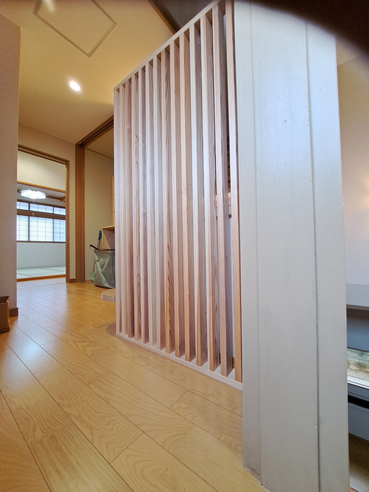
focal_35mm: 13
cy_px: 246
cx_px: 184
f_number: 2.2
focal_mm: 1.74
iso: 125
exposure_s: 1/50
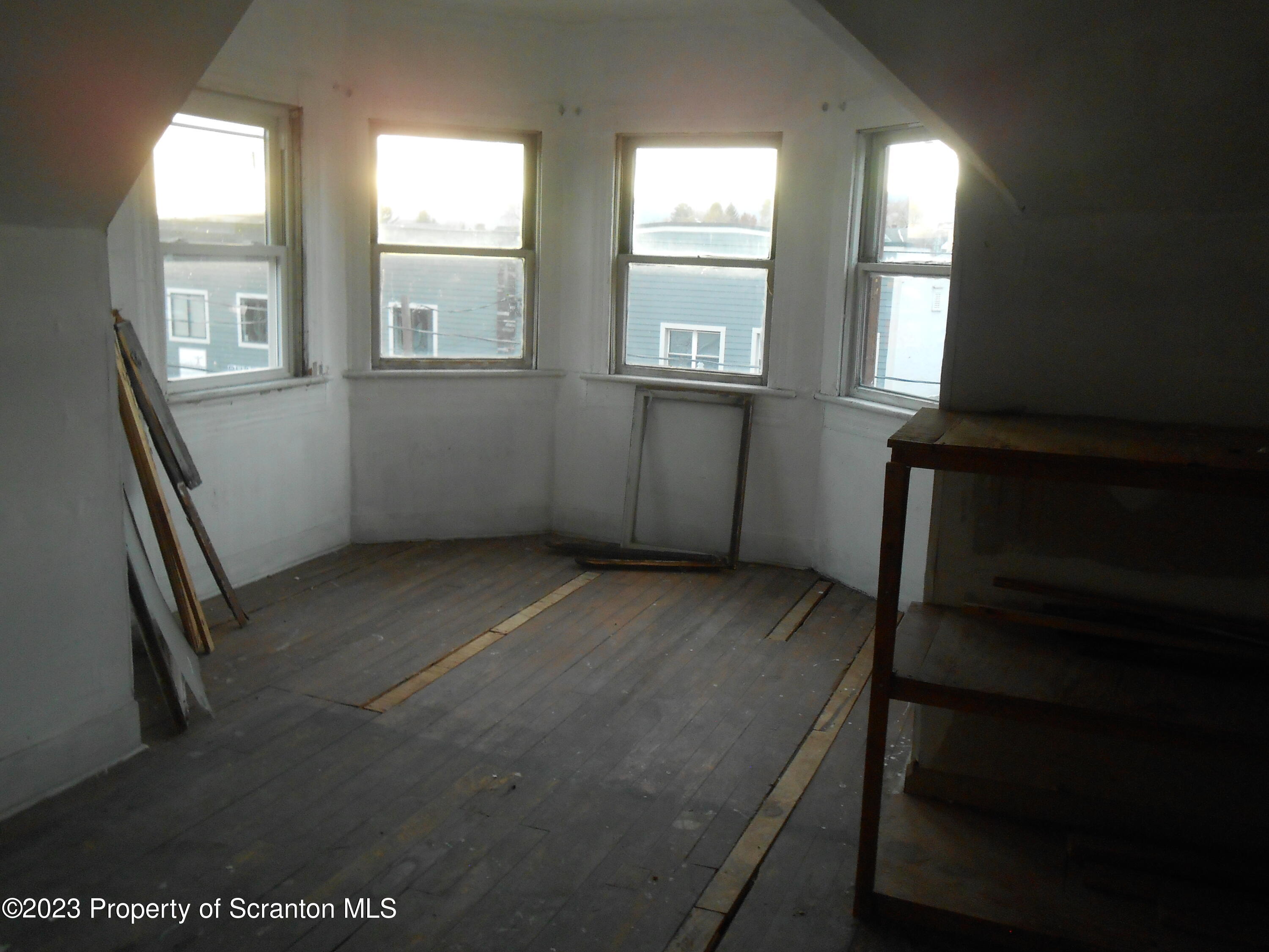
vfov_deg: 46.8
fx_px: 1100
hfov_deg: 60.0
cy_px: 476
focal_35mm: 30
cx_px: 634
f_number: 3.8
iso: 250
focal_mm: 5.3
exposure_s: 1/30
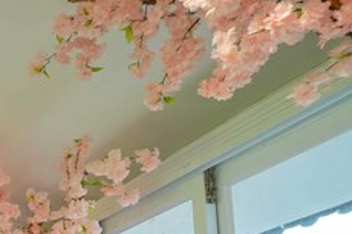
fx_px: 723
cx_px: -266
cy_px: 347
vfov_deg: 16.8
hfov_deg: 20.3
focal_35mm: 74
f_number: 2.8
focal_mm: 20
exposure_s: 1/125
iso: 100
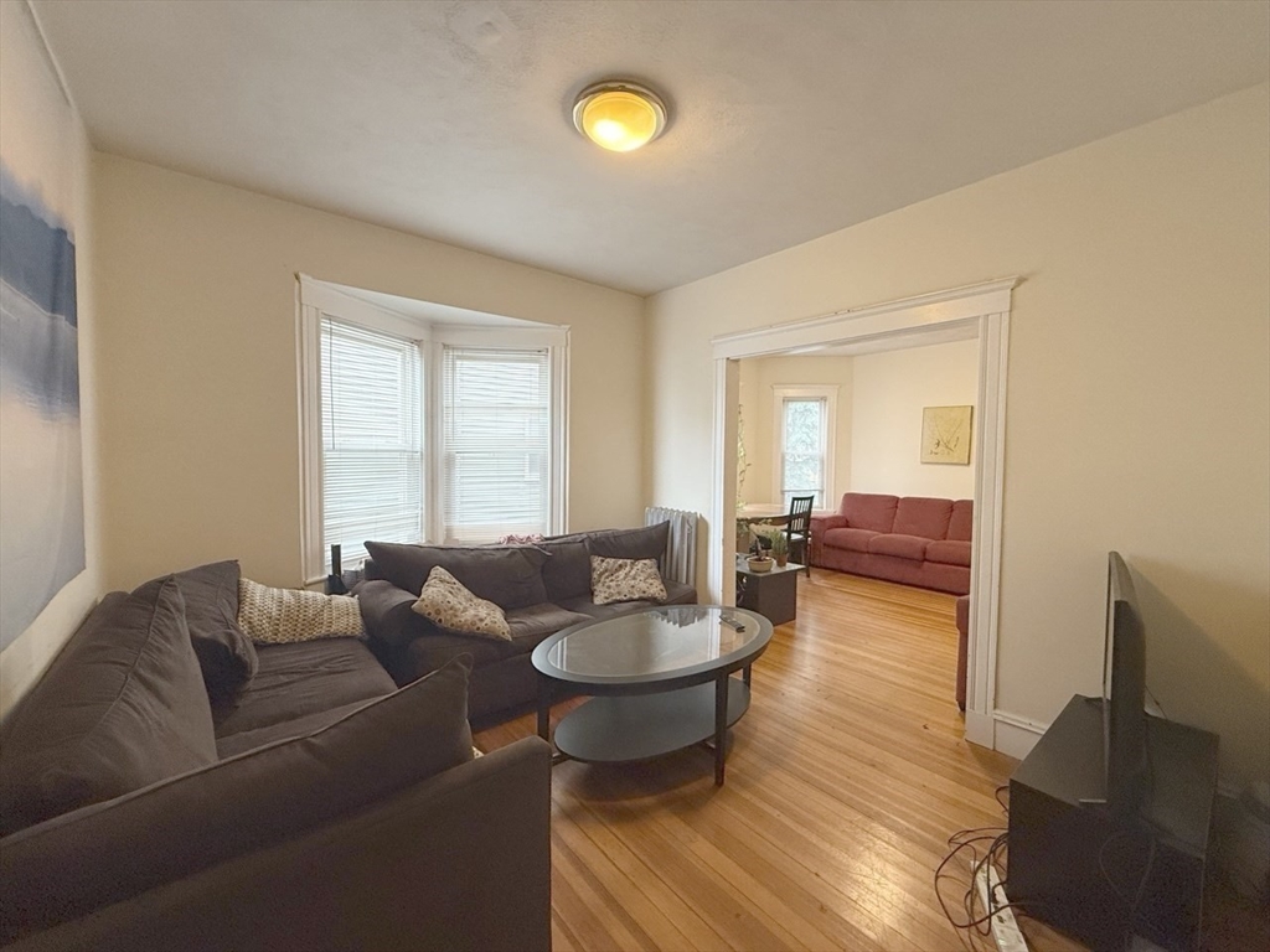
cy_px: 476
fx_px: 514
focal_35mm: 14
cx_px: 635
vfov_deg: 85.7
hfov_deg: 102.1
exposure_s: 1/60
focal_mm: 2.22
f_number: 2.2
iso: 250
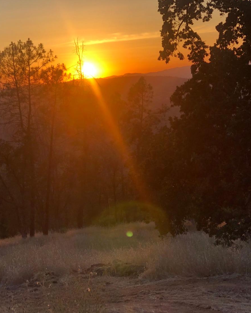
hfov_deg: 20.4
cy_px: 156
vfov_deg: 25.4
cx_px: 105
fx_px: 697
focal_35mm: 75
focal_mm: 6.6
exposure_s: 1/158
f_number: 2.8
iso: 20
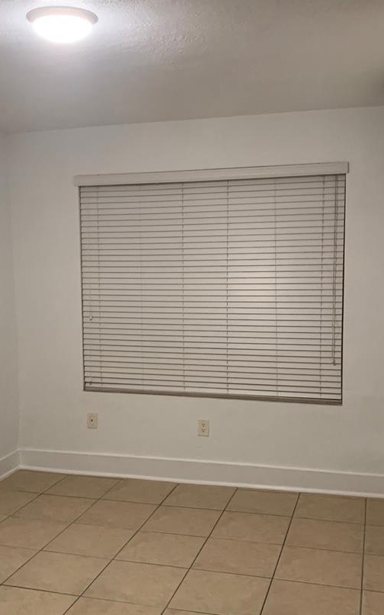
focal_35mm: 41
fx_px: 687
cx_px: 155
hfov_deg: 31.2
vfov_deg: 48.2
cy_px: 335
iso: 250
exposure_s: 1/60
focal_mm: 4.25
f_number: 1.8
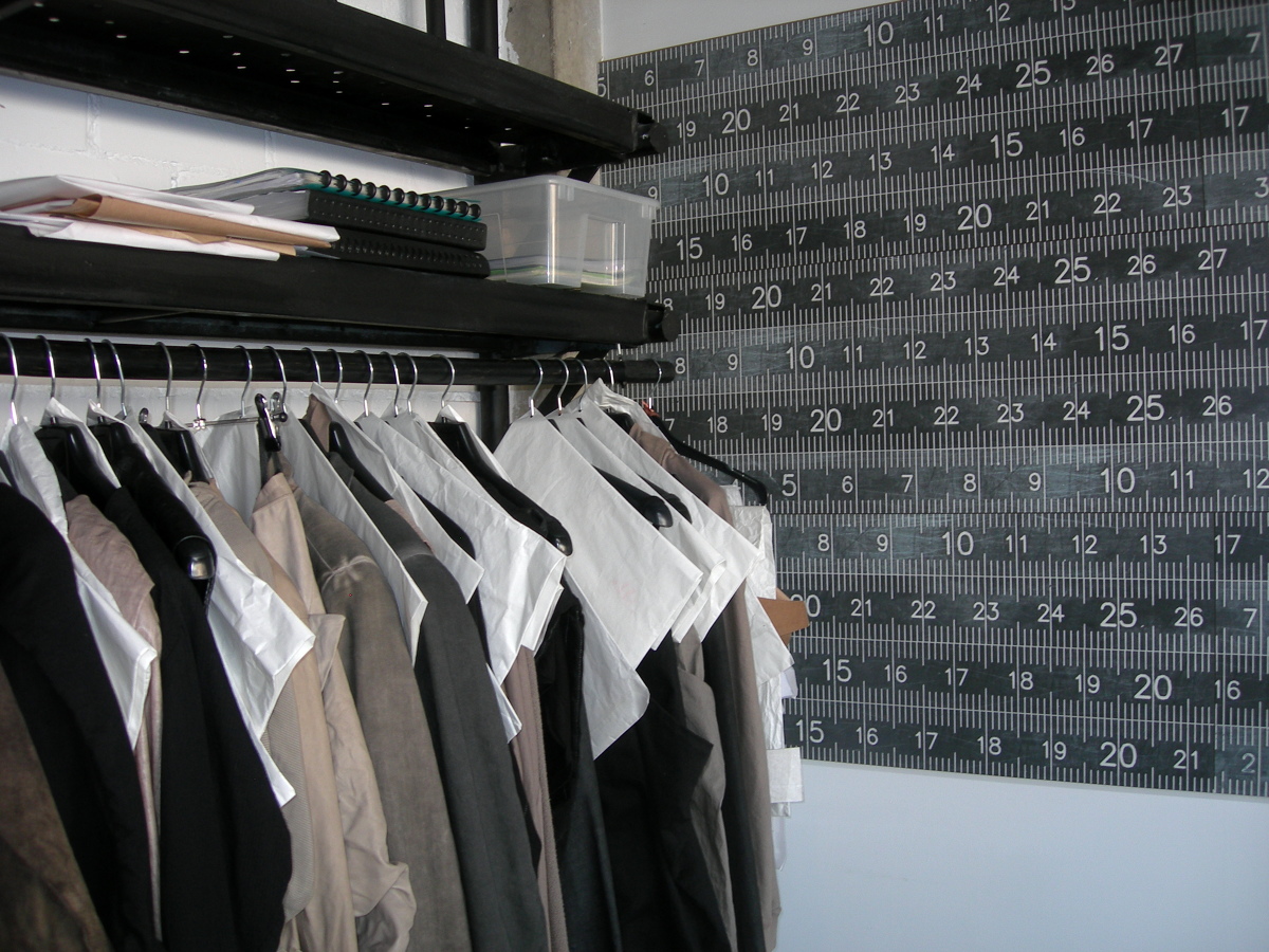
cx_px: 634
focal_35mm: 38
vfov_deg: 37.7
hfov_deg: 49.0
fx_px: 1393
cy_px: 476
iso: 50
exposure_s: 1/30
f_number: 2.8
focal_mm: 7.8
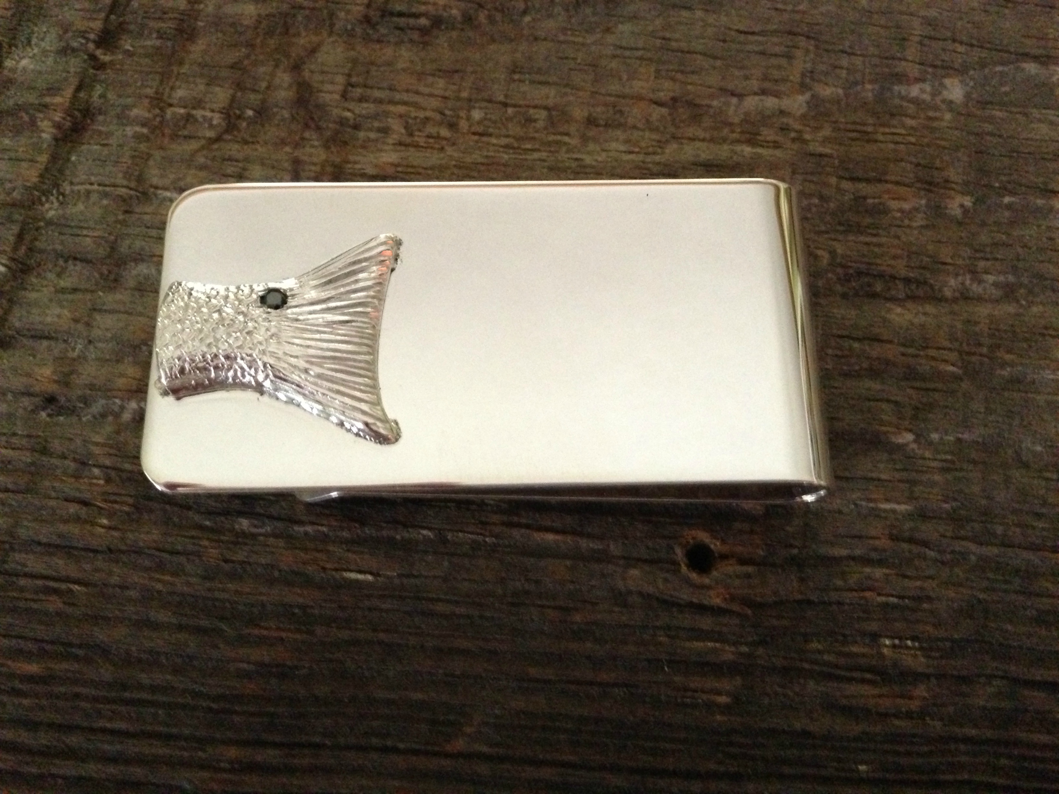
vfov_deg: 42.9
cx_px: 530
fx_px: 1010
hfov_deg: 55.4
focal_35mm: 33
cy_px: 397
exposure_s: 1/15
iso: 800
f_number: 2.4
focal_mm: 4.13
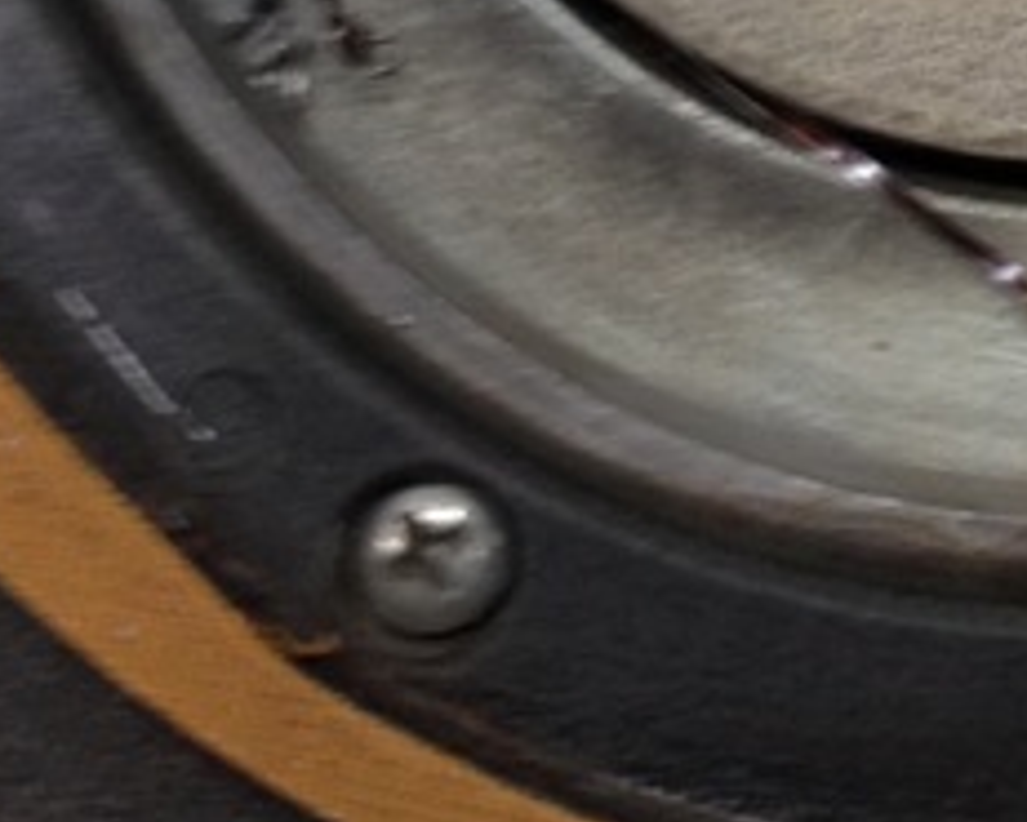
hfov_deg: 13.3
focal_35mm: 143
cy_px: -946
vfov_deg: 9.9
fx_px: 4348
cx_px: 1009
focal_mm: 4.12
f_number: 2.4
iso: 100
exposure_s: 1/20
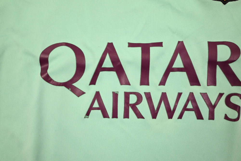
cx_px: 120
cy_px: 80
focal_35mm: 32
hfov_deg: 57.9
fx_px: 218
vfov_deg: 40.6
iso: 200
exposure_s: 1/125
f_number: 4.8
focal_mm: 32.5
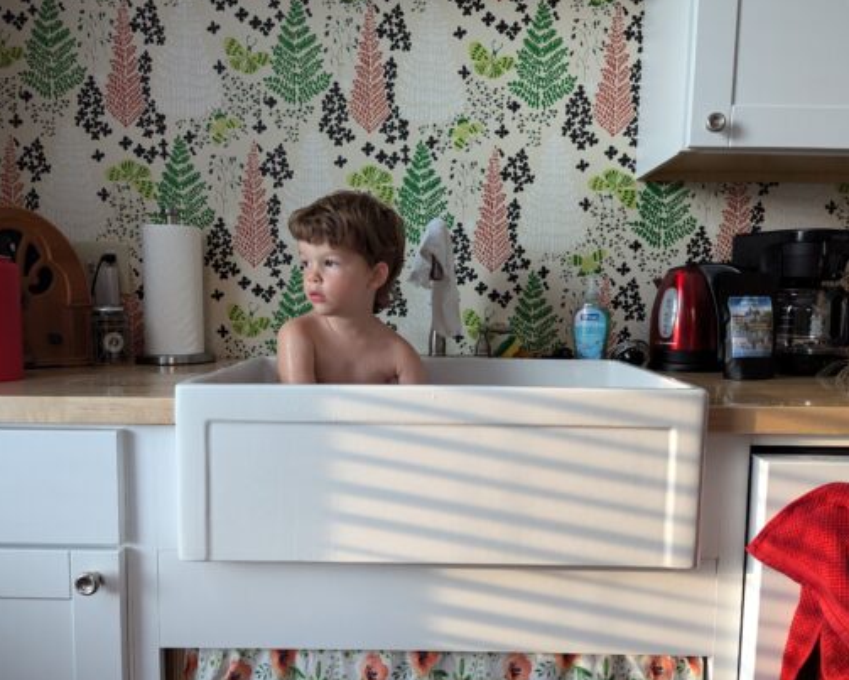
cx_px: 432
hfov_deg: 66.0
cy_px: 348
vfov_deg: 55.0
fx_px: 654
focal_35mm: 26
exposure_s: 1/88
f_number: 1.85
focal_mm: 6.81
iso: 551
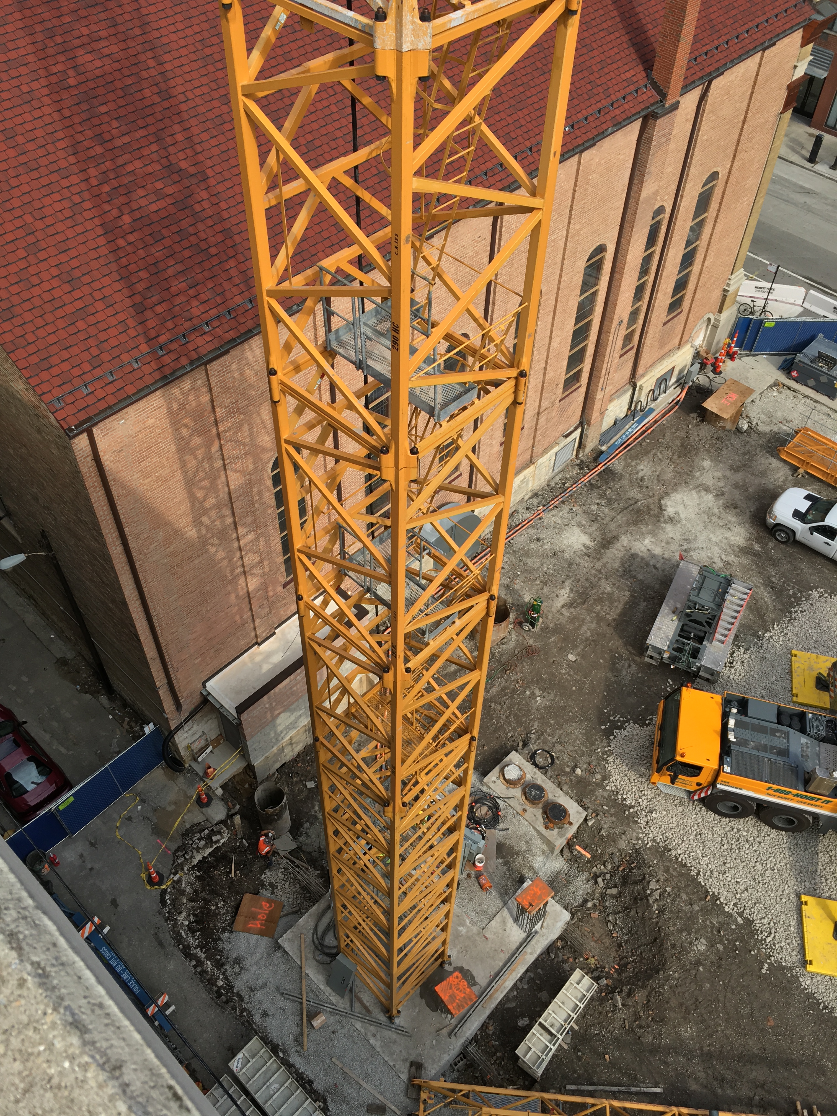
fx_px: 935
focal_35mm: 29
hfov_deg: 48.2
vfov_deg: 61.7
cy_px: 558
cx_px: 418
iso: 25
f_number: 2.2
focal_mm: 4.15
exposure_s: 1/818
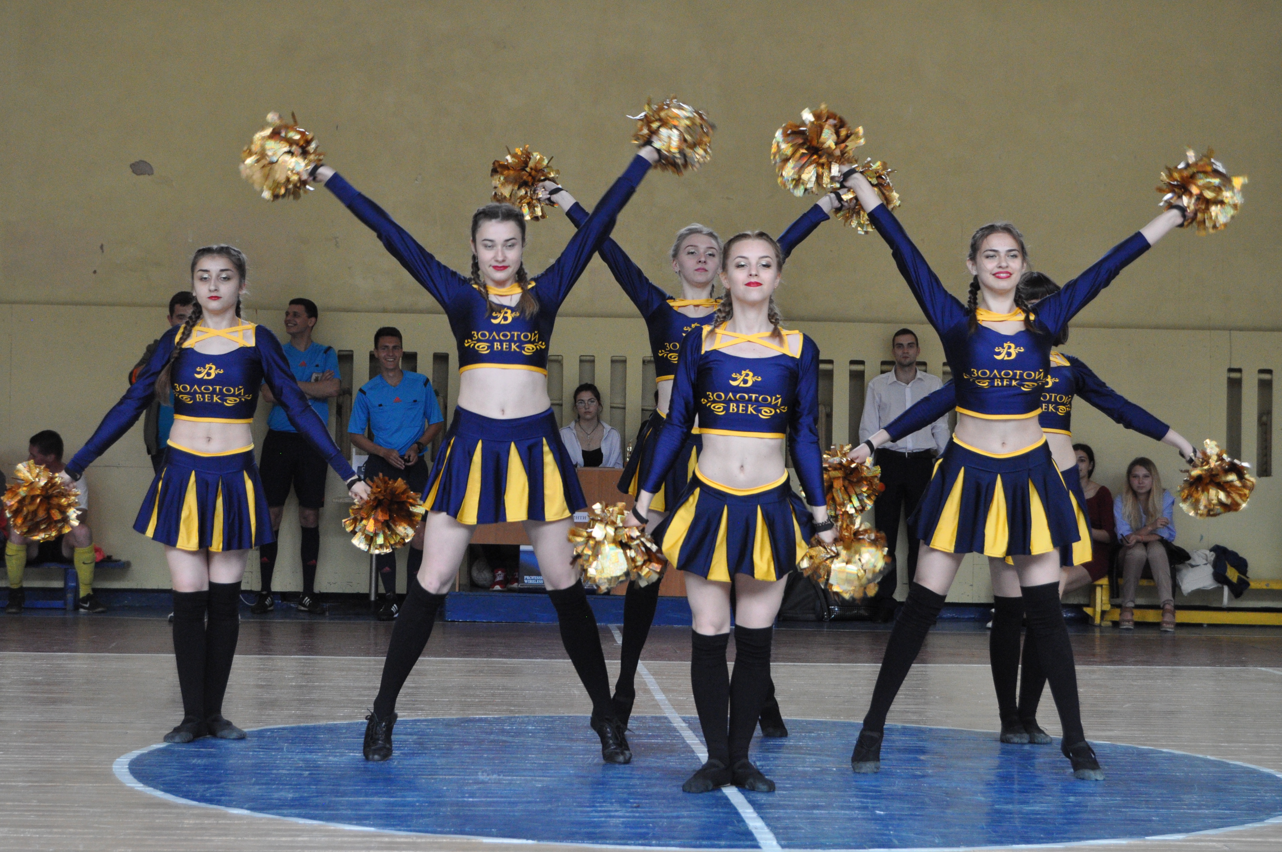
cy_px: 426
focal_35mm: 69
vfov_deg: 19.7
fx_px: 2454
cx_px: 641
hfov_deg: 29.3
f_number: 5.3
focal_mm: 46
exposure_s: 1/100
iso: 1600
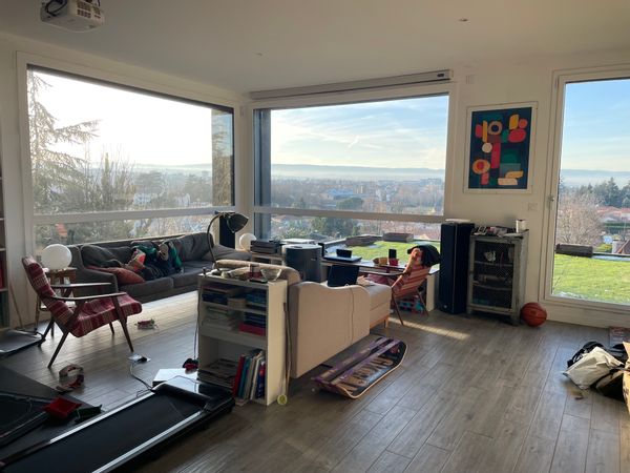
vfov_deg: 53.1
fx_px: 473
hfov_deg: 67.3
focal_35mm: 26
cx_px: 315
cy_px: 236
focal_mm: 4.2
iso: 32
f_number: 1.6
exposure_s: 1/255
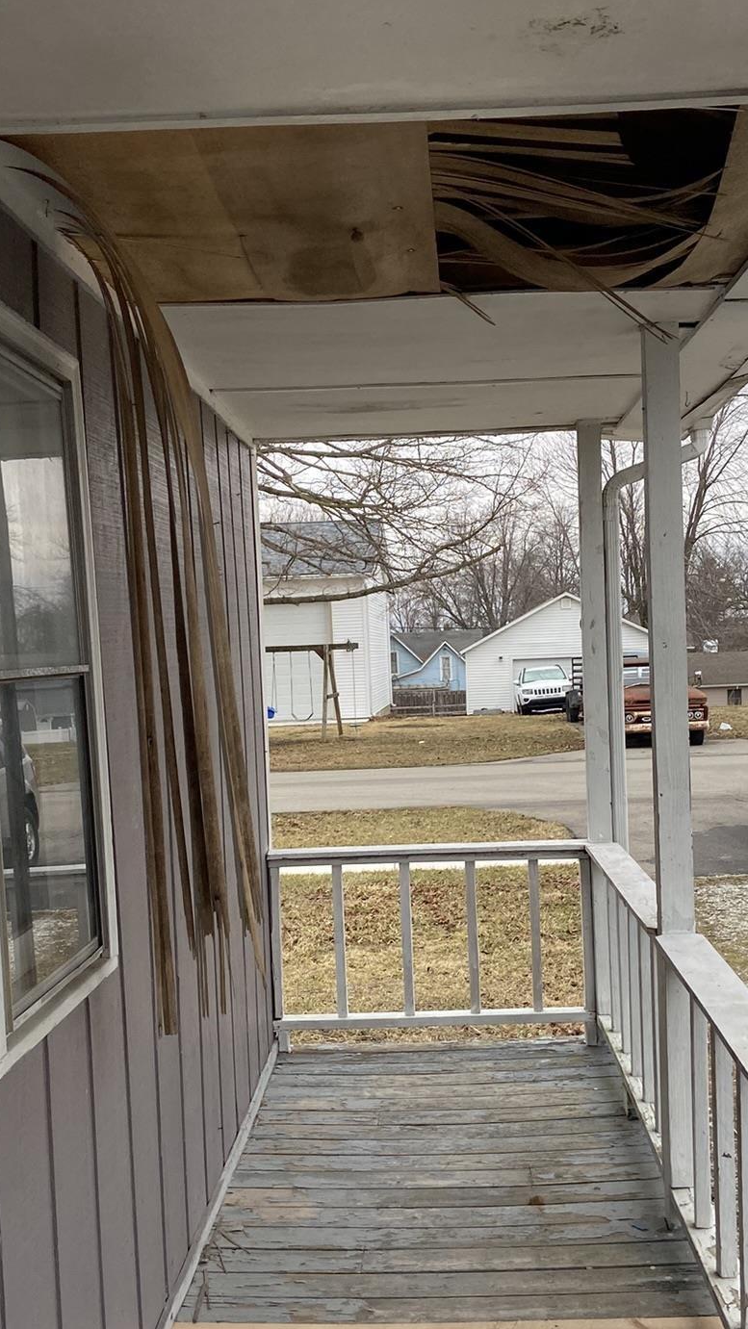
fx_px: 1481
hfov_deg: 28.3
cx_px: 440
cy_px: 753
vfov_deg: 48.2
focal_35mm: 42
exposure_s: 1/405
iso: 32
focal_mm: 4.25
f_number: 1.8
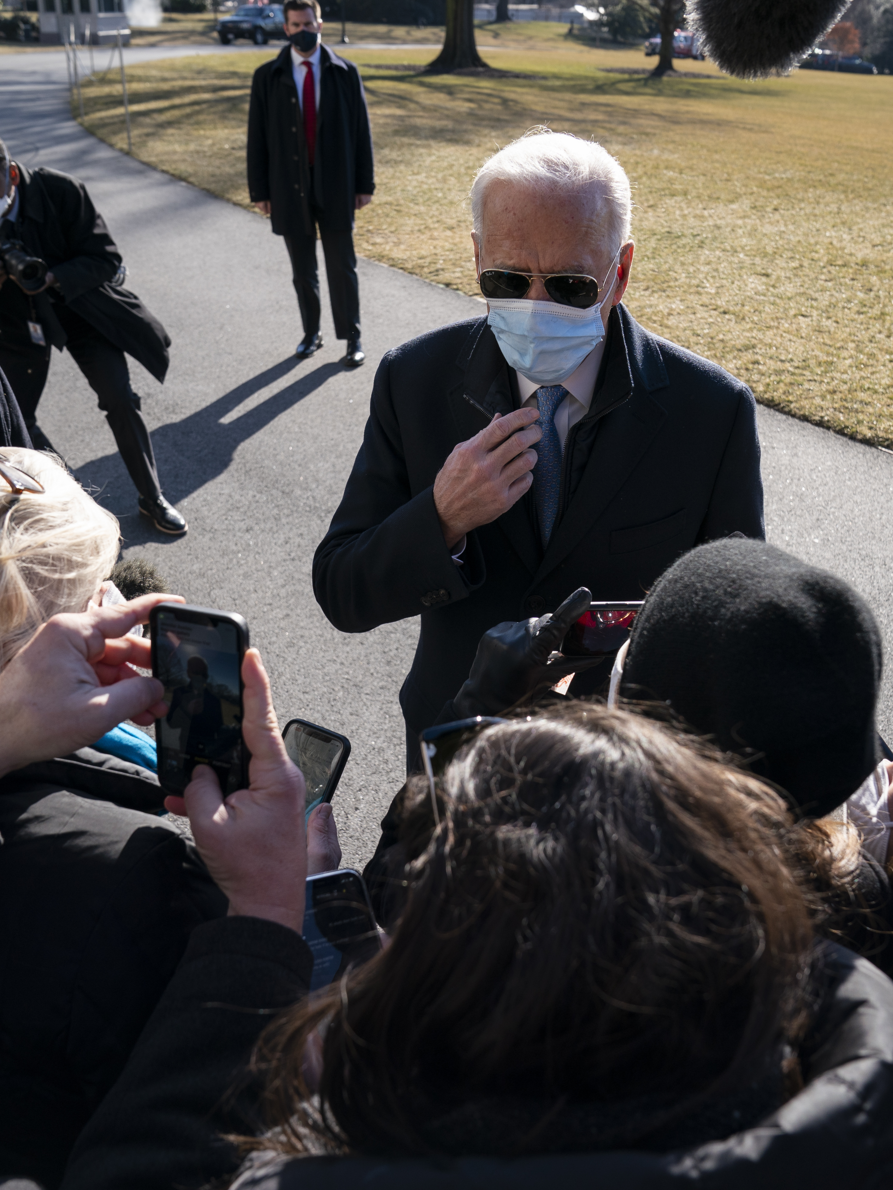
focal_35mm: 35
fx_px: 1204
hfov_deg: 40.5
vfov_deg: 52.6
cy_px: 592
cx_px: 536
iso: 250
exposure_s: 1/640
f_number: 5
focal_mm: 24
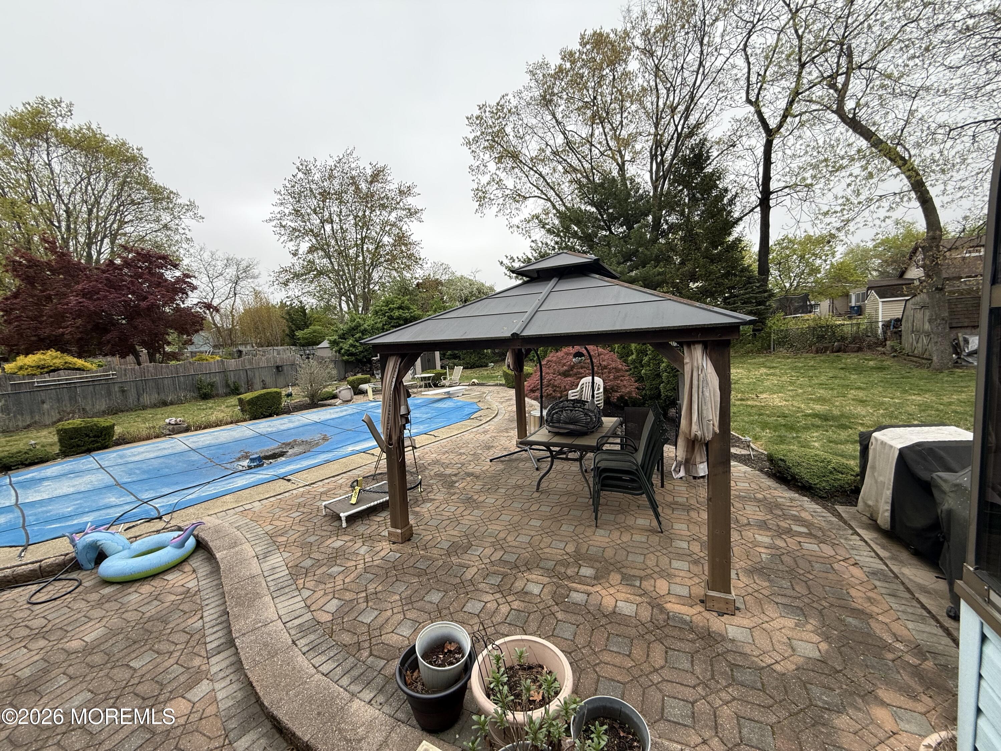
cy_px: 376
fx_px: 405
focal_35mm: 14
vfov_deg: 85.7
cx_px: 500
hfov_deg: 102.1
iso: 50
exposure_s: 1/241
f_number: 2.2
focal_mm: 2.22
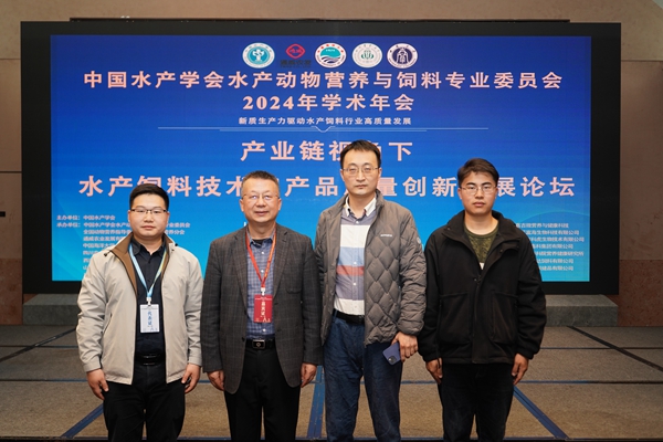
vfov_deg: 36.9
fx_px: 663
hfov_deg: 53.1
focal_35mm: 36
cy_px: 221
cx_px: 332
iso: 1000
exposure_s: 1/160
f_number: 4
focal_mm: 36
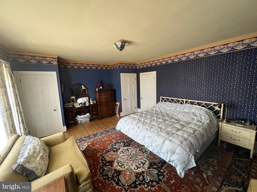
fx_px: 97
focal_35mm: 13
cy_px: 96
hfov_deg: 106.2
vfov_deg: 89.9
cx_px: 128
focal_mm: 1.57
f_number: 1.8
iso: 250
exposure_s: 1/82
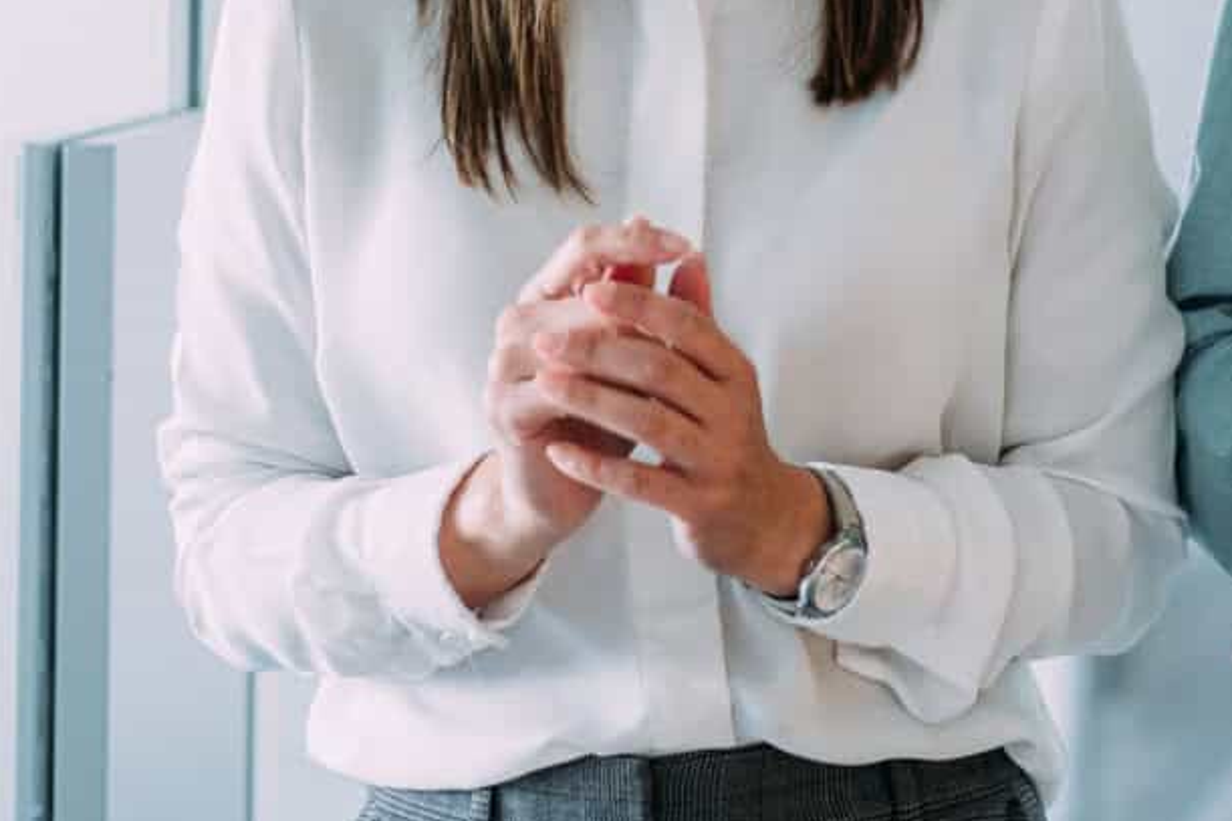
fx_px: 4618
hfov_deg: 15.0
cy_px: -63
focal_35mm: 135
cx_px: 1145
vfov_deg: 10.1
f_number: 1.8
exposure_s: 1/200
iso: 1000
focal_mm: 55
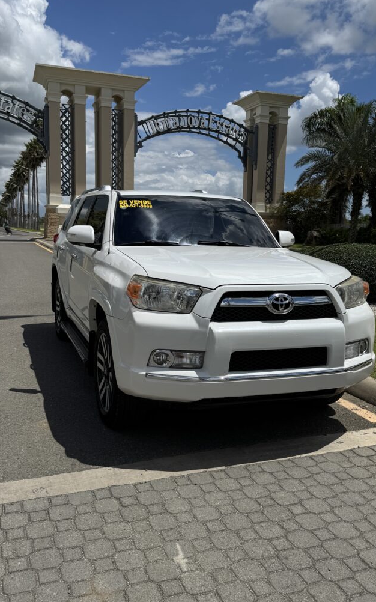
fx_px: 426
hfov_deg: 47.5
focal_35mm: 26
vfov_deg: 70.4
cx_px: 210
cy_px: 295
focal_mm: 6.76
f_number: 1.78
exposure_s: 1/10417
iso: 80
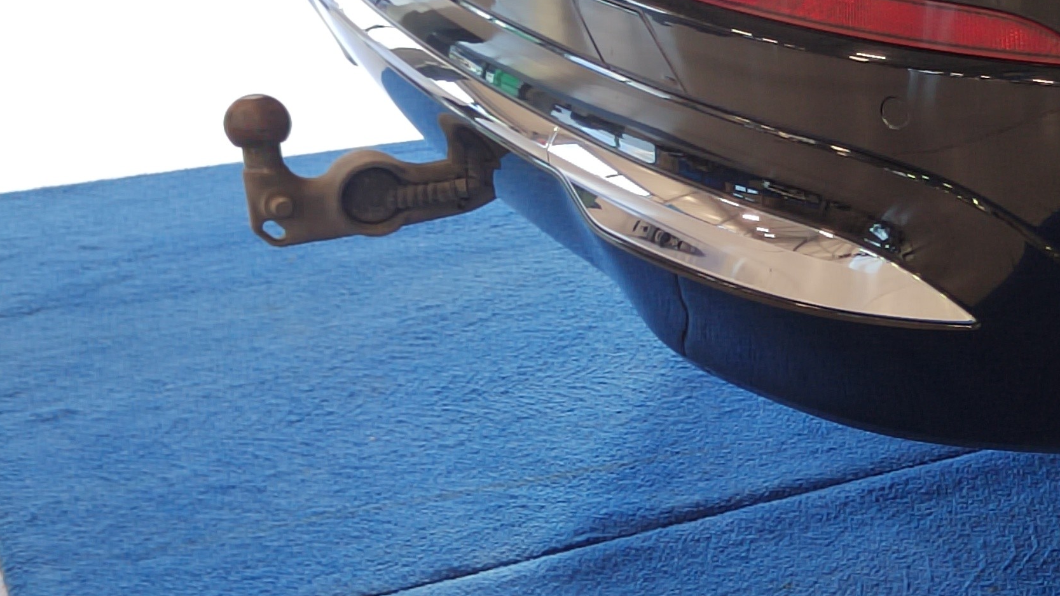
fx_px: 2080
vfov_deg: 16.3
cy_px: 191
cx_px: 1218
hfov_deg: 26.0
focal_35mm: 74
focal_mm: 5.52
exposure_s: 1/120
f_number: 1.9
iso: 463
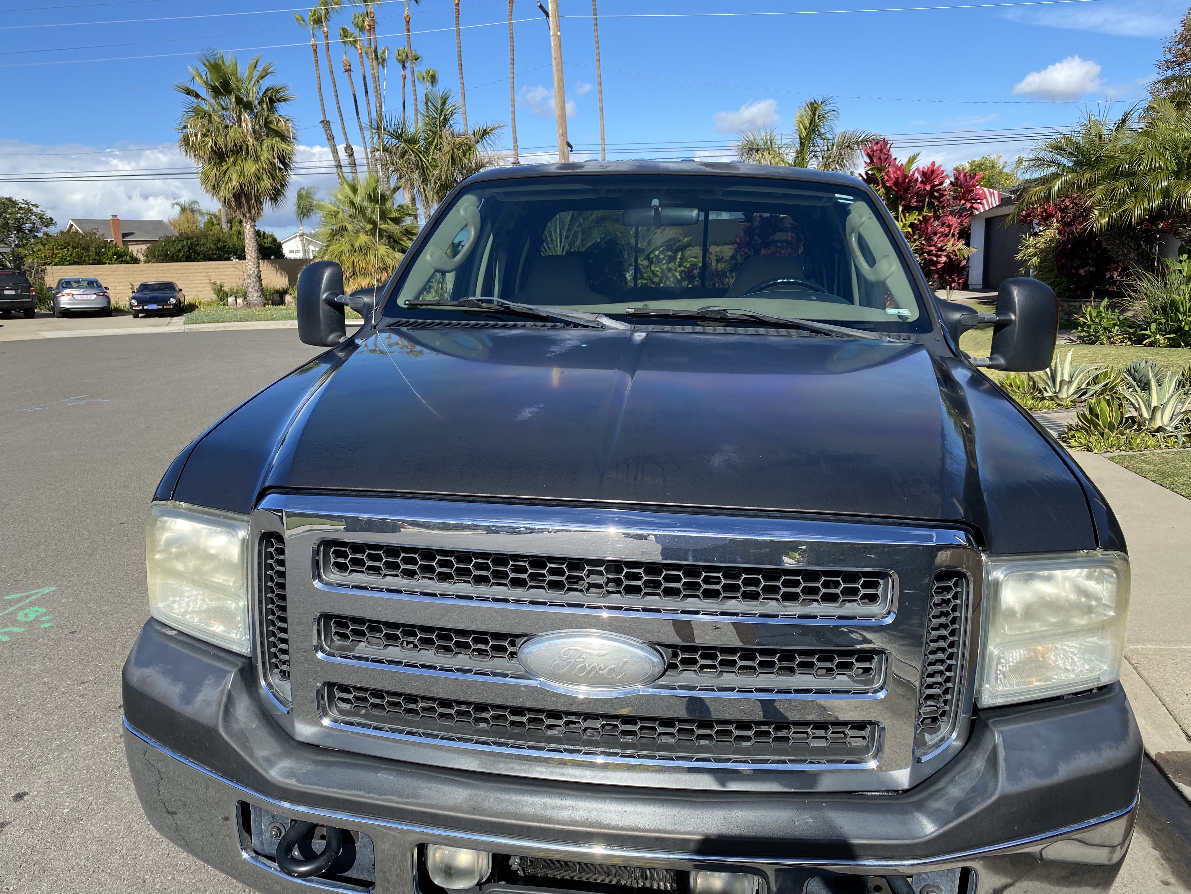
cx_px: 596
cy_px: 447
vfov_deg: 53.1
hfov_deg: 67.3
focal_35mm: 26
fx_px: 895
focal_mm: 4.25
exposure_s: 1/2571
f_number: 1.8
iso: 32
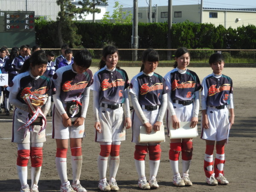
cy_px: 96
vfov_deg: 11.9
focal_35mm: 125
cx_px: 128
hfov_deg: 15.8
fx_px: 924
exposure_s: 1/500
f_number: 5
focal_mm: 22.4
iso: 100
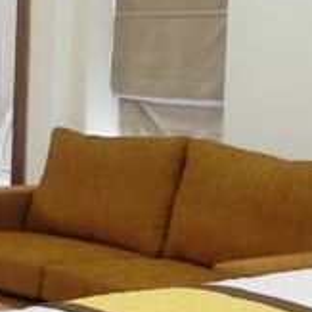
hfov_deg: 14.1
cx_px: -197
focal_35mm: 113
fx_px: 1152
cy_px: 121
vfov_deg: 15.4
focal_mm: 4.6
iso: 160
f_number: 2.8
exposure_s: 1/31.7
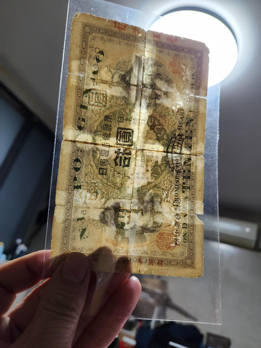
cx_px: 130
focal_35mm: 23
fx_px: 231
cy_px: 174
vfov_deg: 73.9
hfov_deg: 58.9
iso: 500
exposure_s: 1/100
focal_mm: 5.4
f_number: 1.8
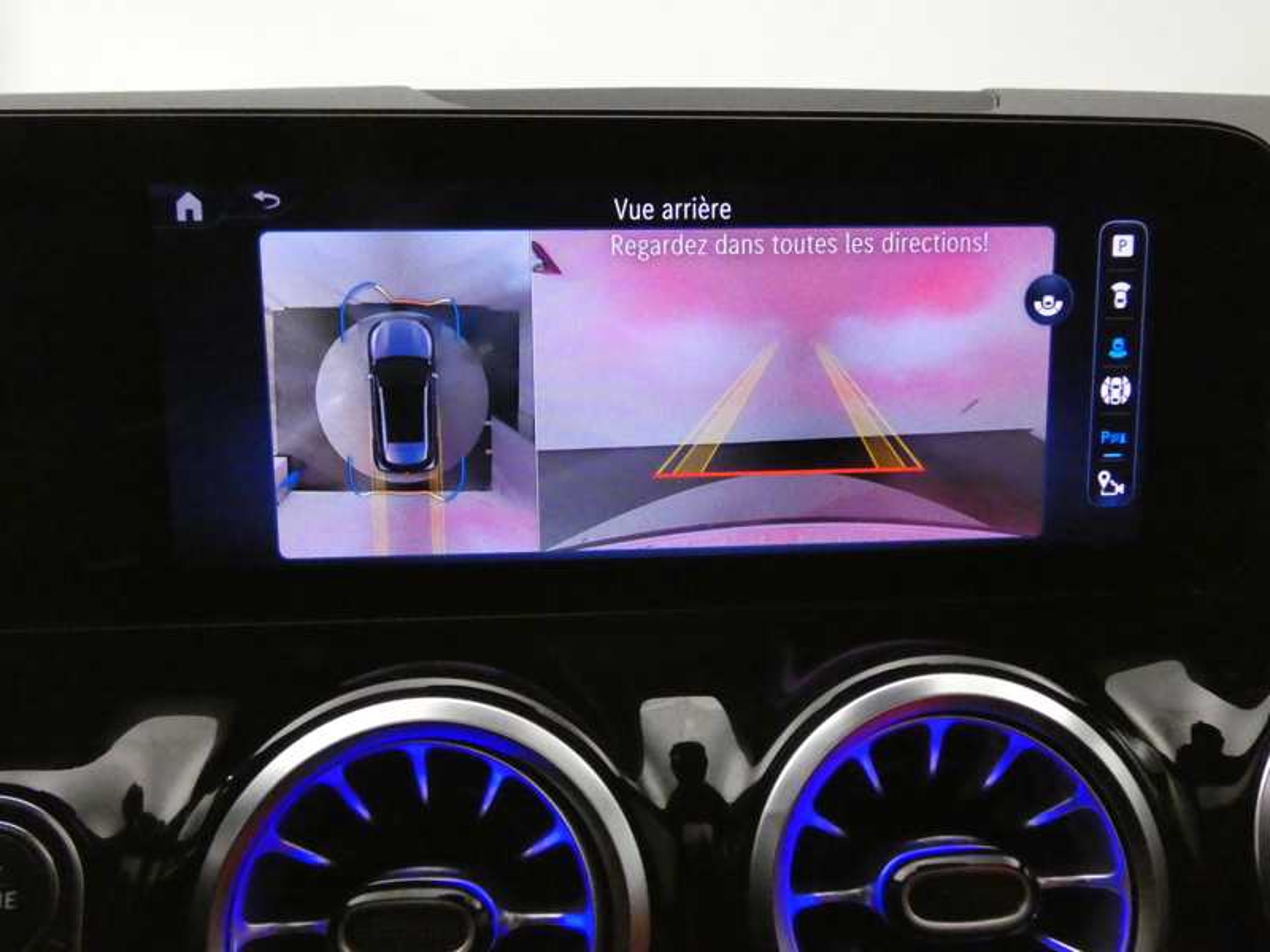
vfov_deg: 46.8
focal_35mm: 30
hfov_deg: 60.0
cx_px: 635
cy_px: 476
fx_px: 1101
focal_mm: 5.3
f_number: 3.3
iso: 3200
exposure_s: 1/100
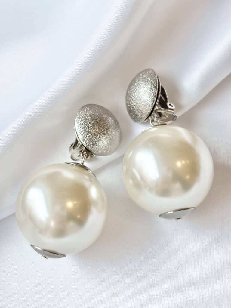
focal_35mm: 52
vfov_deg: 36.8
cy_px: 154
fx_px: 463
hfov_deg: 28.0
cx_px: 116
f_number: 1.6
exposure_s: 1/466
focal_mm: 5.96
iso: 32
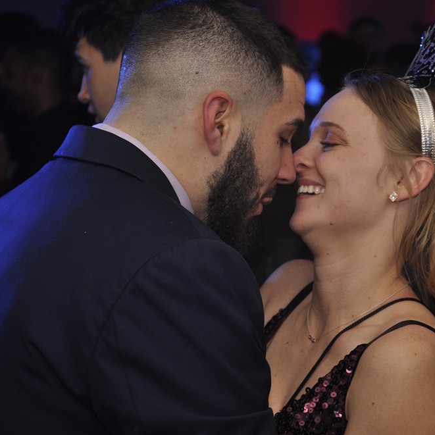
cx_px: 307
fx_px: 2327
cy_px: 218
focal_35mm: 164
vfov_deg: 10.7
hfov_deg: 10.7
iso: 400
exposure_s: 1/60
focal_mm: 85
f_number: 5.6
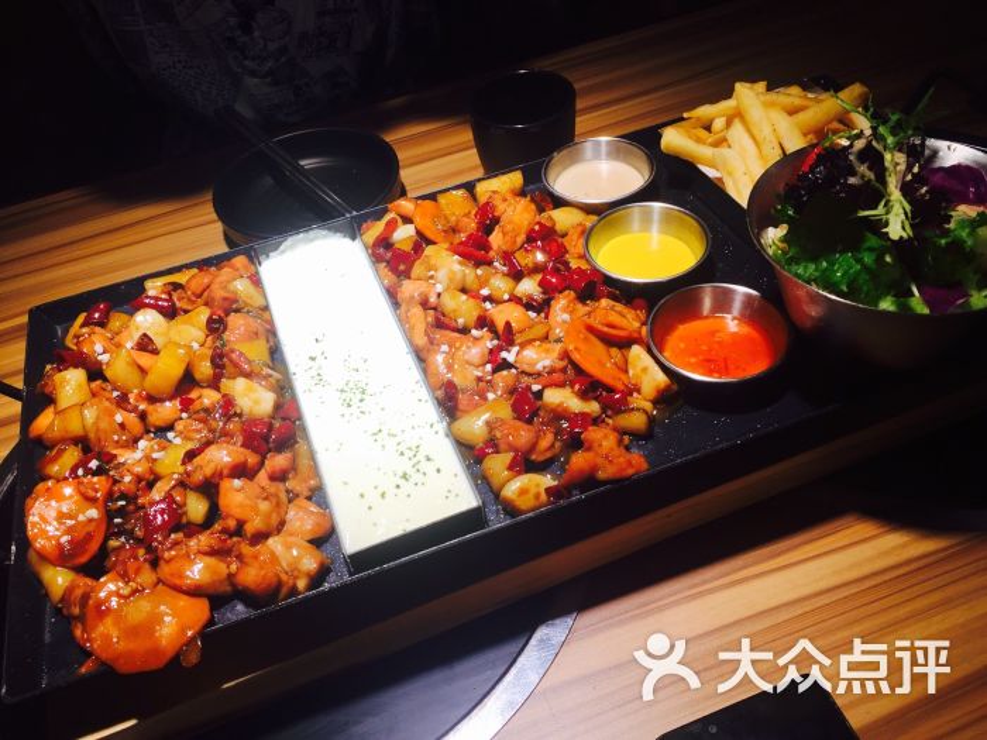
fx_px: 827
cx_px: 494
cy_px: 370
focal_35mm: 29
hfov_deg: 61.7
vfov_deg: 48.2
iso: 32
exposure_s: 1/168
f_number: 2.2
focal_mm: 4.15
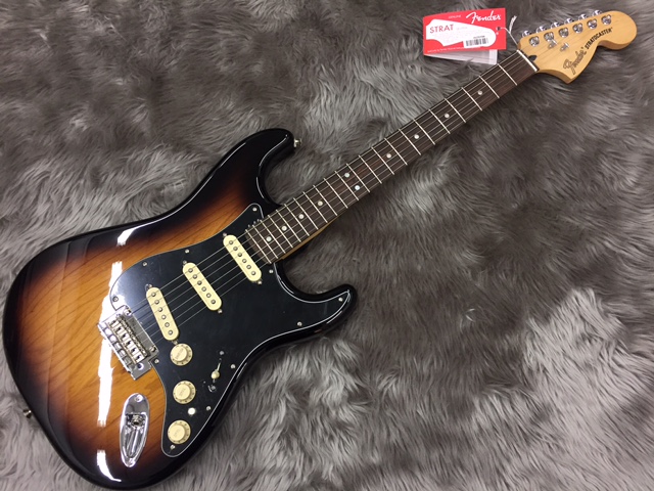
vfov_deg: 48.2
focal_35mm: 29
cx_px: 327
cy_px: 246
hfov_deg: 61.7
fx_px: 548
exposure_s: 1/30
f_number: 2.2
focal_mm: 4.15
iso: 50
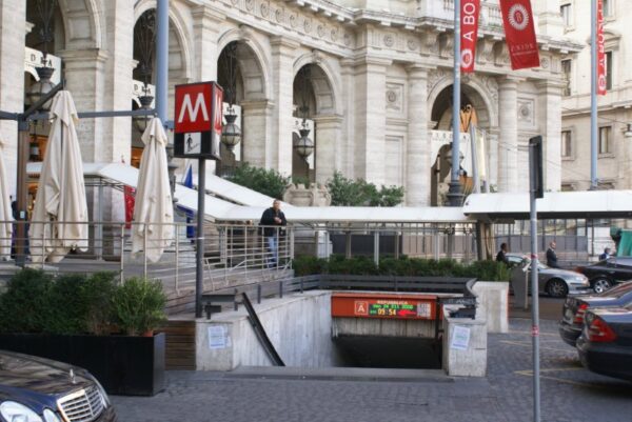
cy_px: 211
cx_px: 316
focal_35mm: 52
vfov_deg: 25.8
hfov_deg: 37.8
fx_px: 922
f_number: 6.3
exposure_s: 1/60
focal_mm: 35
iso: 100
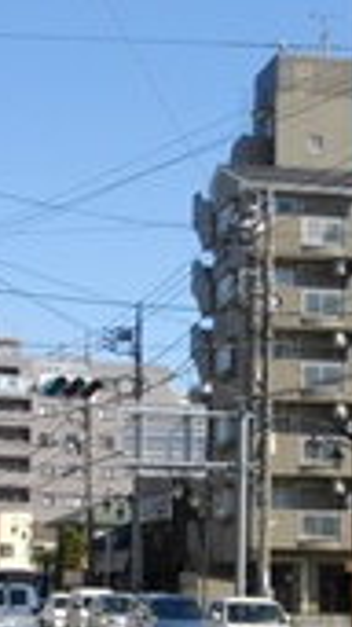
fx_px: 1695
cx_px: 194
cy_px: 468
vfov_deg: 20.8
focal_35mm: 102
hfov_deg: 11.9
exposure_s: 1/400
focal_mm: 5.7
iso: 100
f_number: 5.5
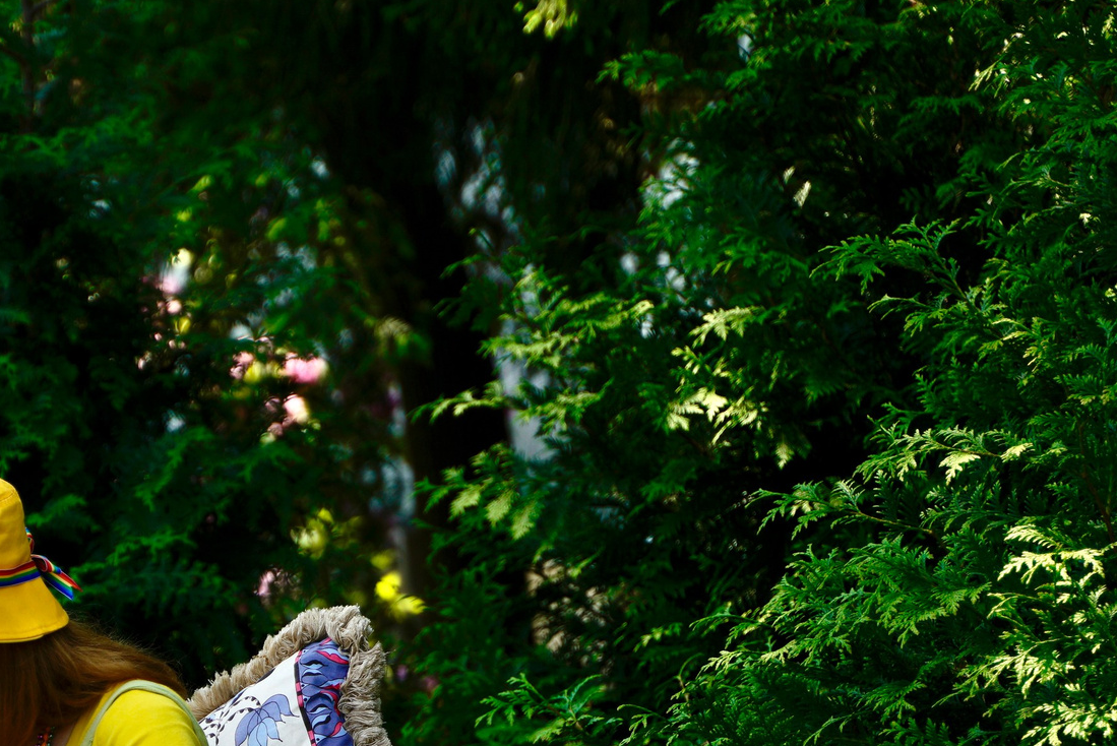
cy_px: 822
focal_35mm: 156
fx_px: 4843
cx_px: 38
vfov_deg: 8.7
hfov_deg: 13.0
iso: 50
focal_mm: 67
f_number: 2.8
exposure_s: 1/800
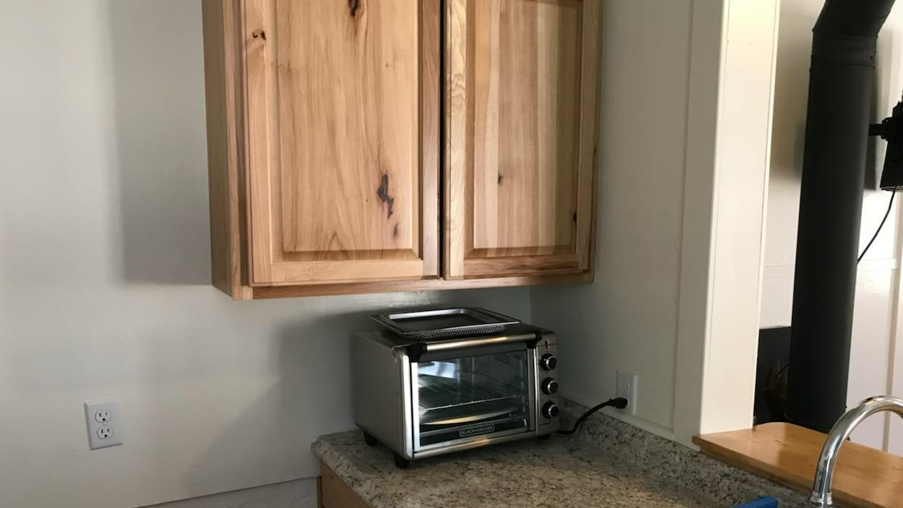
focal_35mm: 31
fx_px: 742
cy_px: 302
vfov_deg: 37.7
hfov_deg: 62.6
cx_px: 449
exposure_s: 1/20
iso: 40
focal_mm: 3.99
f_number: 1.8
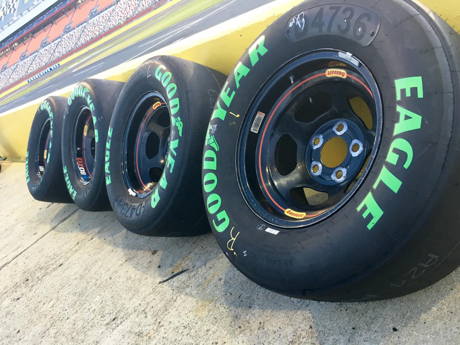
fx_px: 385
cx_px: 230
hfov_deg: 61.7
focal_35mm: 29
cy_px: 172
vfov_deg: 48.2
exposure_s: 1/30
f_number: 2.2
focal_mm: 4.15
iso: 80
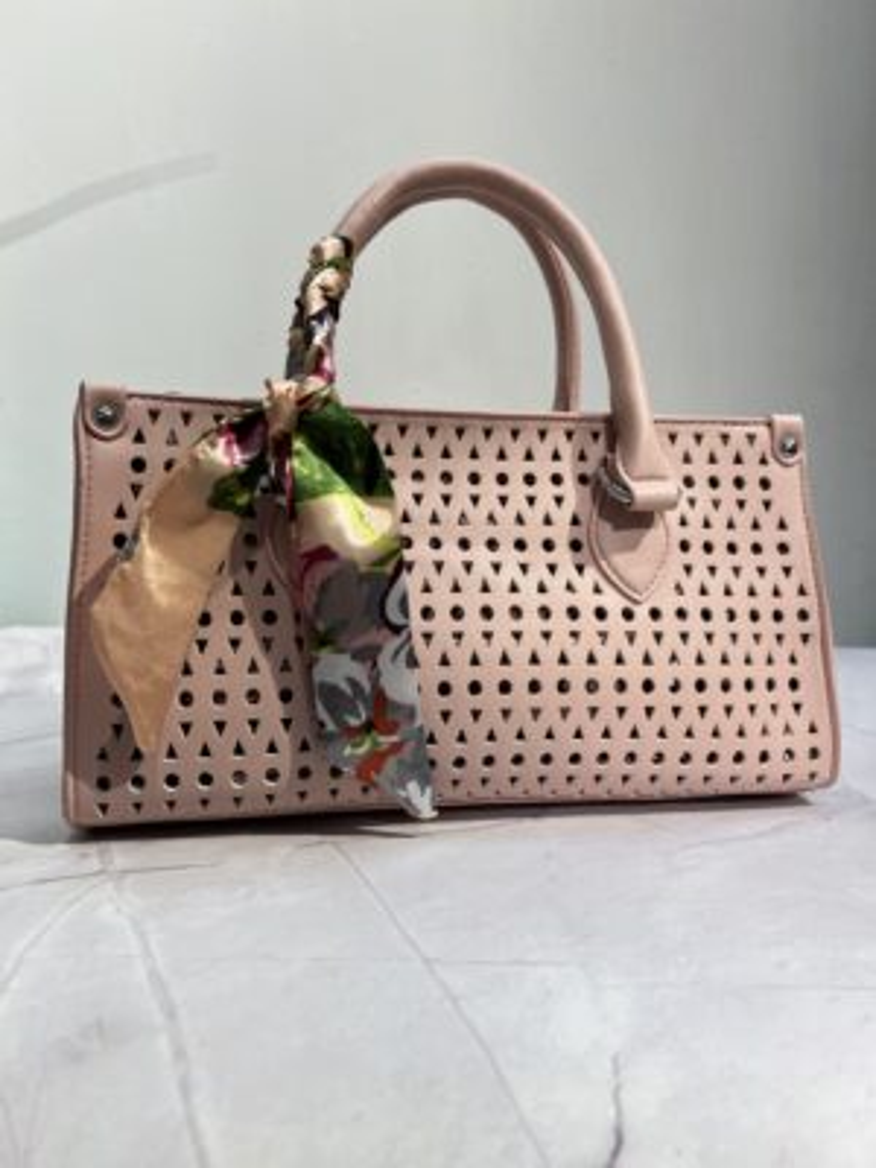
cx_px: 438
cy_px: 584
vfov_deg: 67.3
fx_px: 877
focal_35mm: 26
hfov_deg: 53.1
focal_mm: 5.7
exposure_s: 1/214
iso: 50
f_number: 1.5
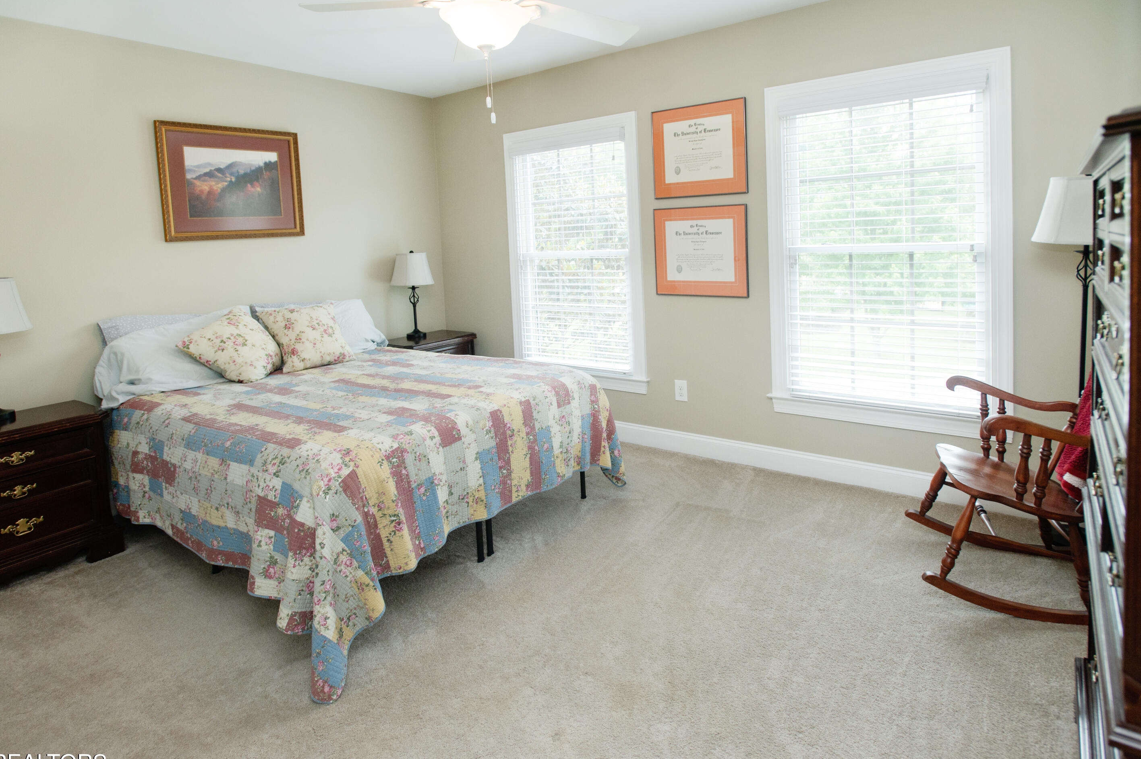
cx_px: 543
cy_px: 397
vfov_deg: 67.3
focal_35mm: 18
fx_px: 570
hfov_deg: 90.0
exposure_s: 1/125
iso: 640
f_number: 4
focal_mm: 17
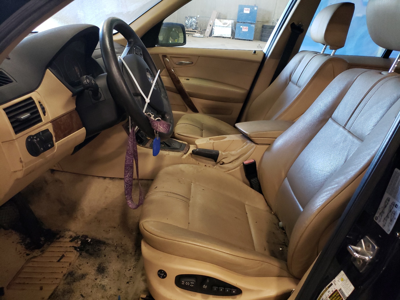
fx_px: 300
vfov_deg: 53.1
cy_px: 150
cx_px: 200
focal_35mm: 26
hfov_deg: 67.3
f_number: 1.5
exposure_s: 1/60.2
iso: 347
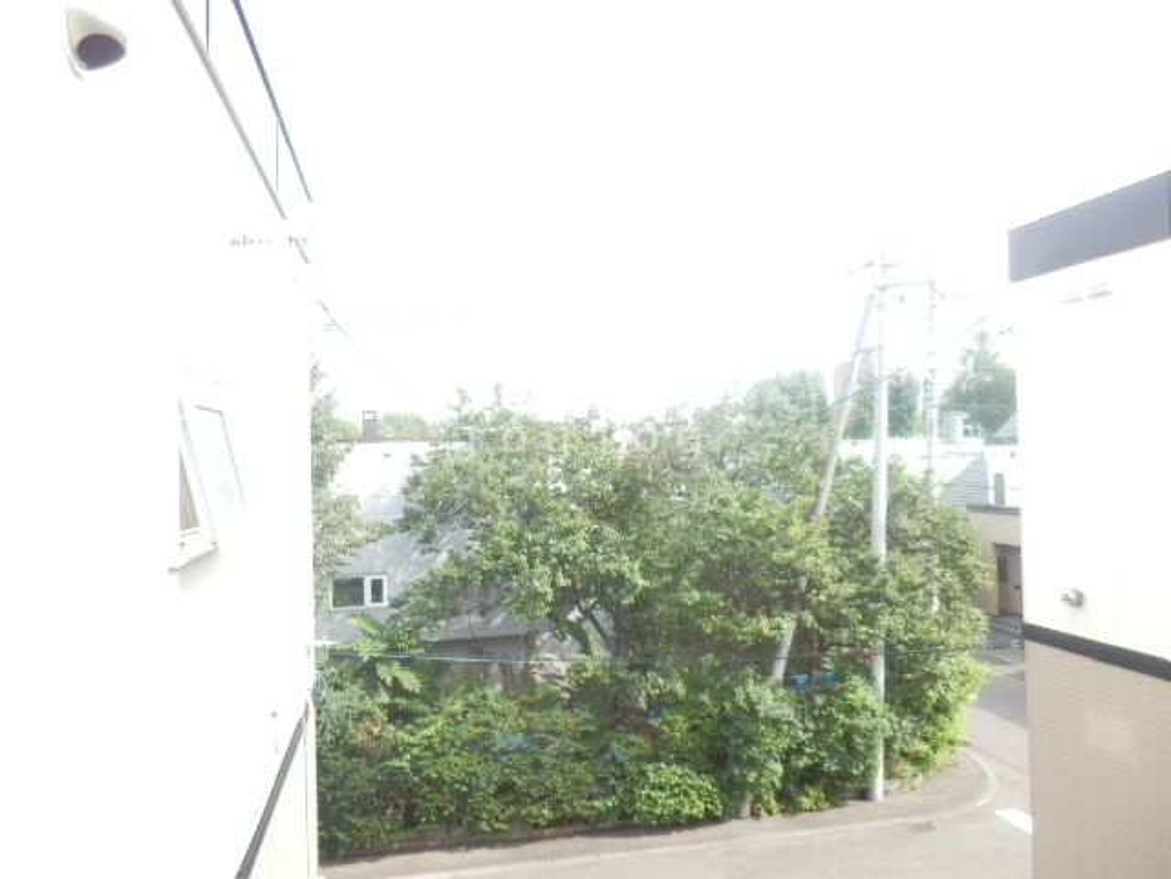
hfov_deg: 71.6
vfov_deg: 56.8
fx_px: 812
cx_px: 586
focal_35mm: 24
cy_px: 440
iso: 80
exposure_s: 1/160
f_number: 3
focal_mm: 4.2
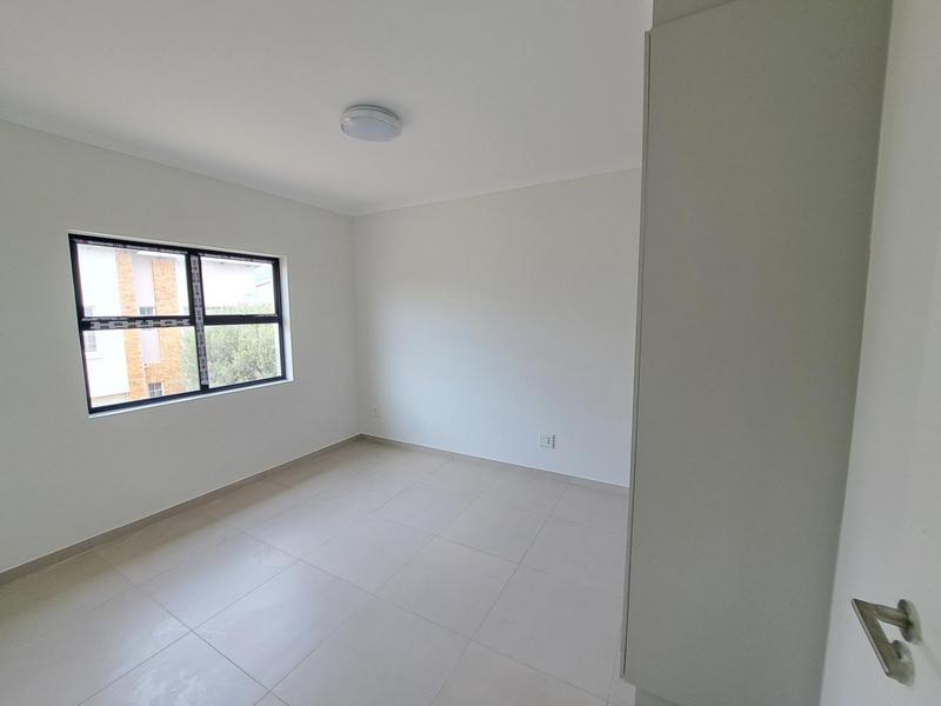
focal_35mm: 13
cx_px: 470
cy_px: 353
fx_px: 353
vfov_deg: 89.9
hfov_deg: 106.2
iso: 50
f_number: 2.2
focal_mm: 1.74
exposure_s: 1/100
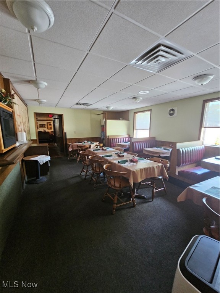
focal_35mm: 13
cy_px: 146
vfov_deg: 106.2
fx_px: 110
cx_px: 110
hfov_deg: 89.9
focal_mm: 2.2
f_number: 2.2
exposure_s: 1/30
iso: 500
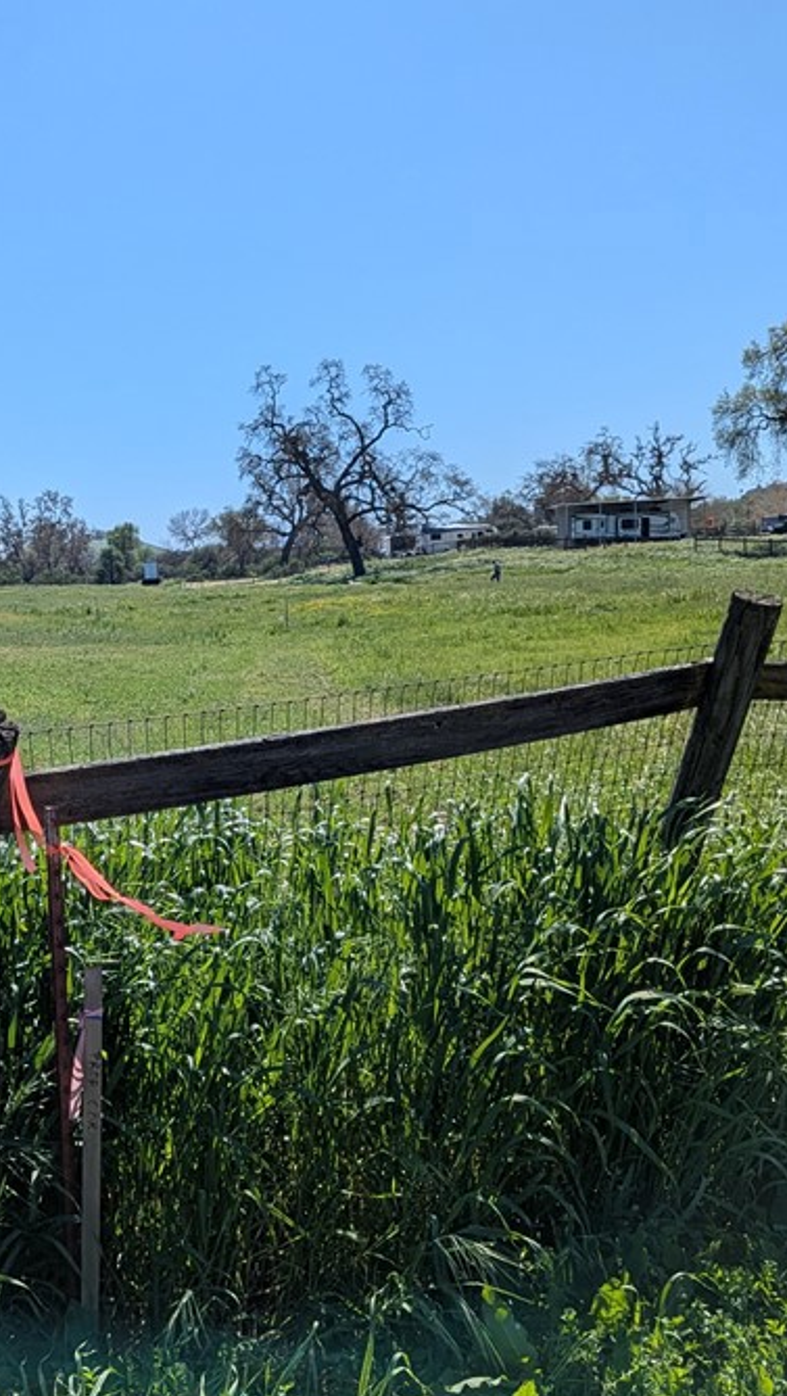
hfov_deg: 29.1
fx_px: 1482
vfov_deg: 50.5
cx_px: 154
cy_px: 714
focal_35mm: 40
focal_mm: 4.53
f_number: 1.7
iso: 47
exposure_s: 1/3460
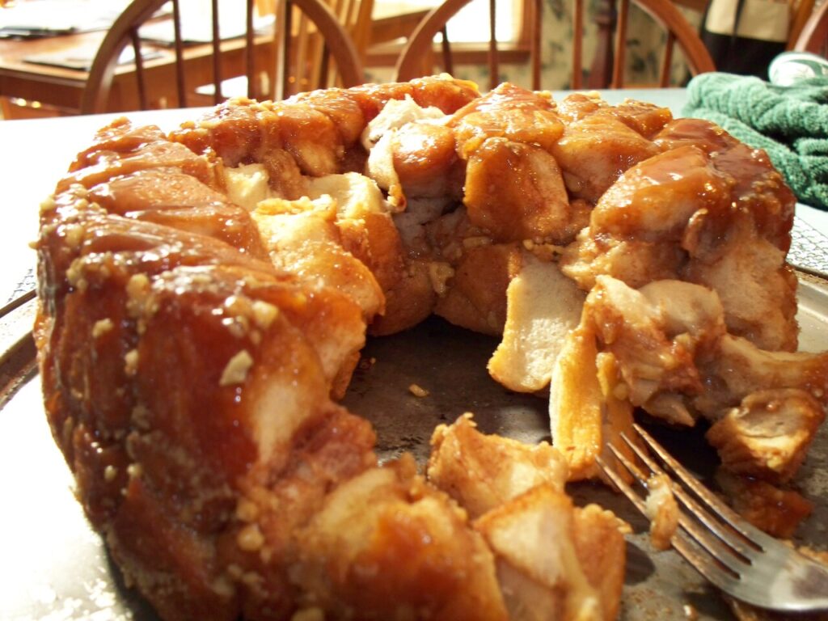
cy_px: 310
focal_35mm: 35
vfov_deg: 40.7
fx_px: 837
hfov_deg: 52.6
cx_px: 414
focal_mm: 7.54
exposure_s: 1/30
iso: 200
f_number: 2.8
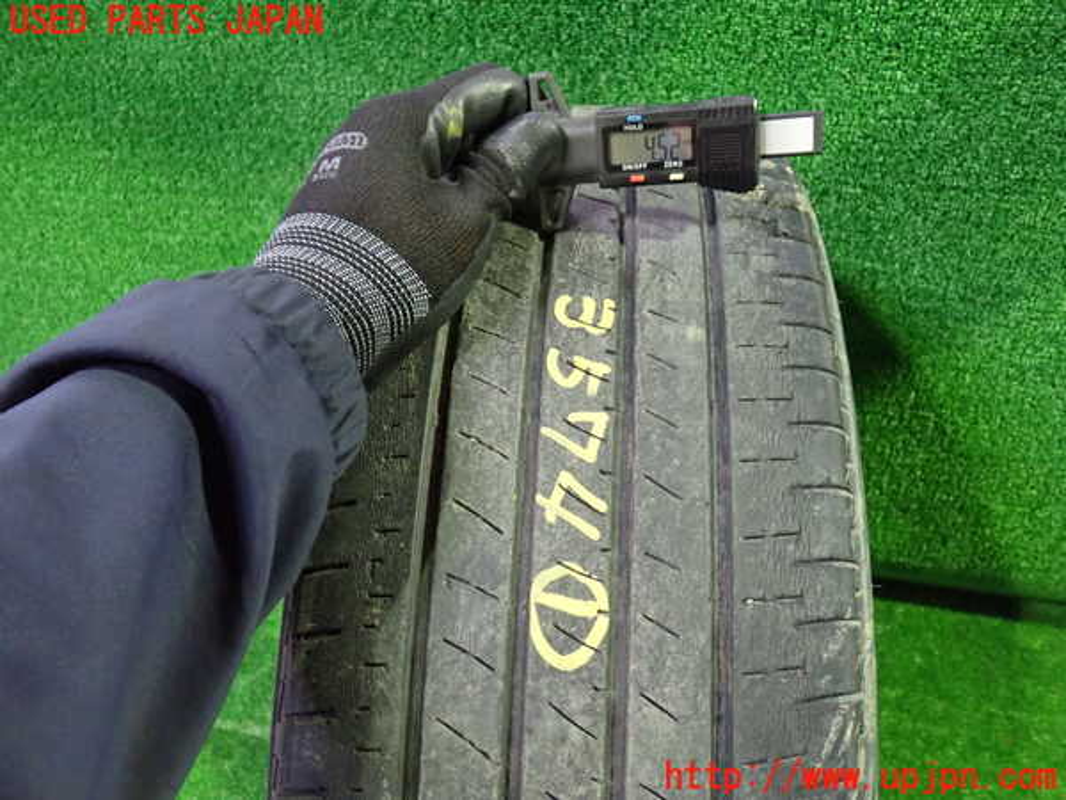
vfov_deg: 46.8
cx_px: 533
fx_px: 924
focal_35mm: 30
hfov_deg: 60.0
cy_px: 400
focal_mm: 5.4
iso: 800
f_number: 2.3
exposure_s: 1/30
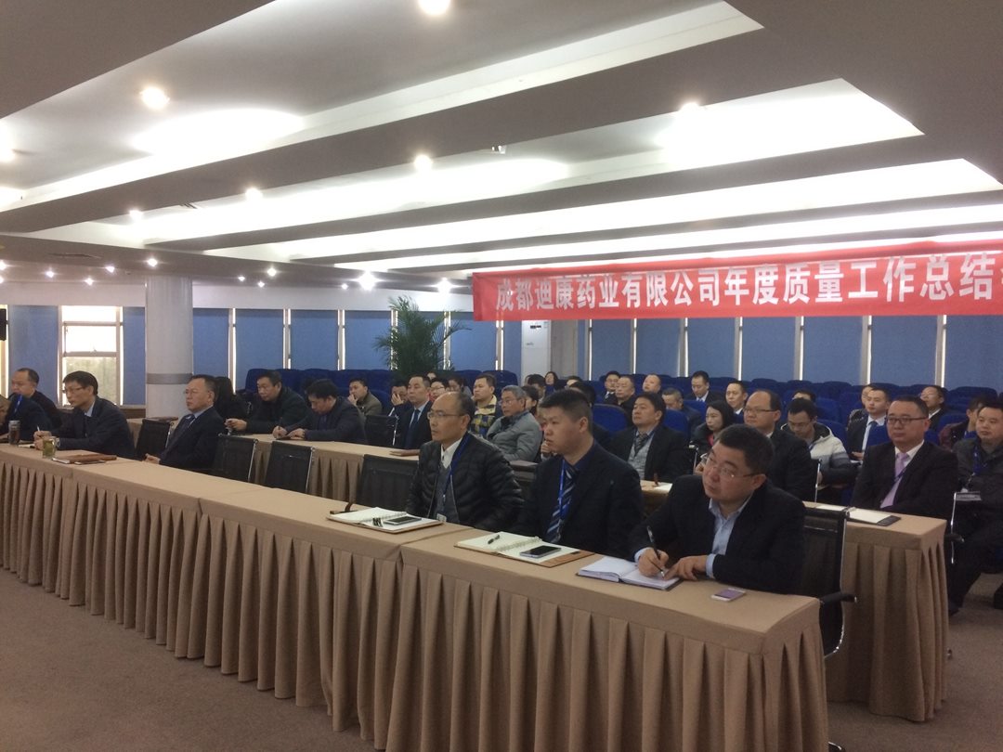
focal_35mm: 29
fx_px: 840
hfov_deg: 61.7
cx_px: 502
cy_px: 376
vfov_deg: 48.2
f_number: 2.2
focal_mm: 4.15
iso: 200
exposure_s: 1/33
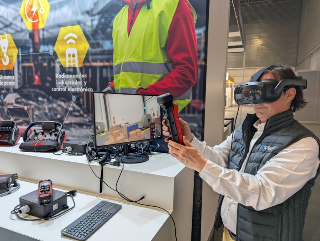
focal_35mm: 24
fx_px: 222
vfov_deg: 56.9
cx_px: 160
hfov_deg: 71.5
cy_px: 120
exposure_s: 1/33.3
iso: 45
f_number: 1.85
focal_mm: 6.81
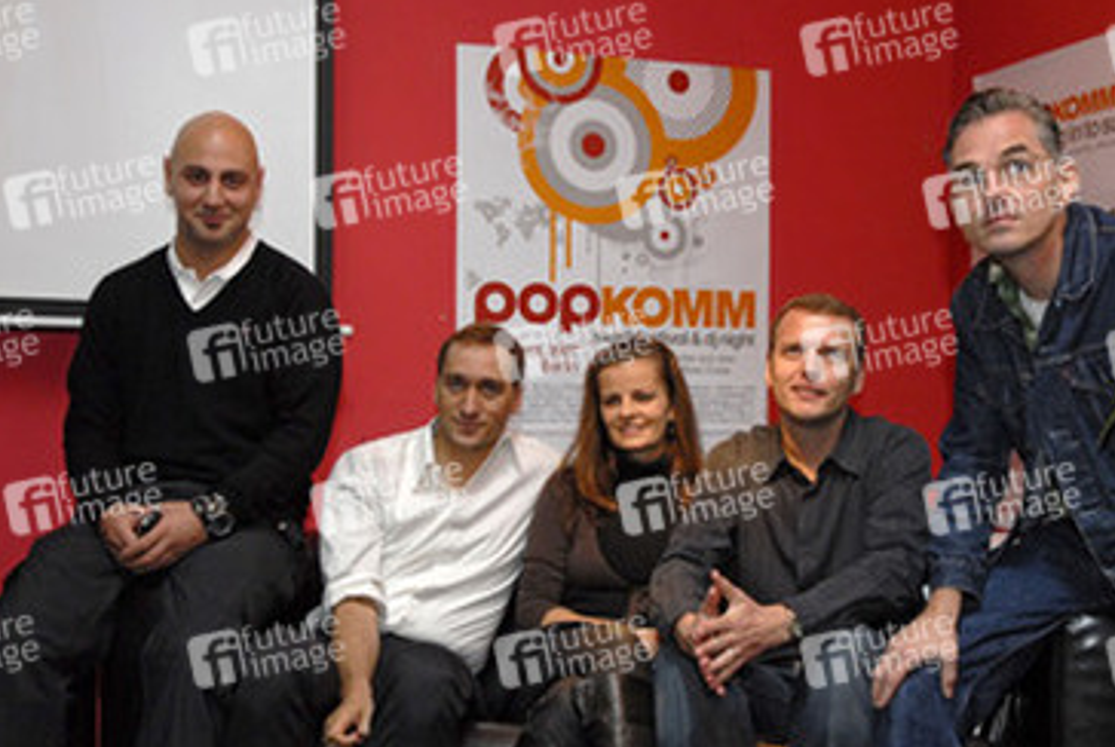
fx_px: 1489
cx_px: 610
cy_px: 422
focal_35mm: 48
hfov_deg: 41.0
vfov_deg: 28.1
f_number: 5.6
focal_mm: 26
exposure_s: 1/60
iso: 500
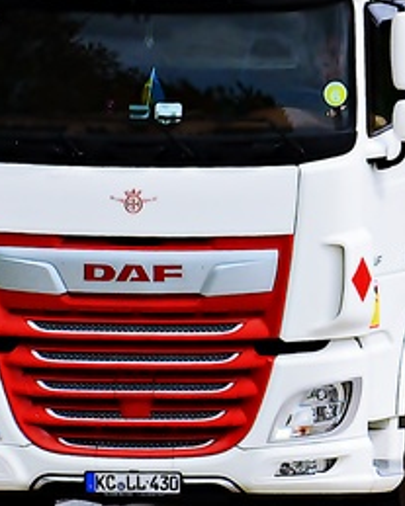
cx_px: 348
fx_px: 19504
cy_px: 135
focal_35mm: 1301
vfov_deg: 1.5
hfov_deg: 1.2
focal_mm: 300
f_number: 10
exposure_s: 1/1250
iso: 800
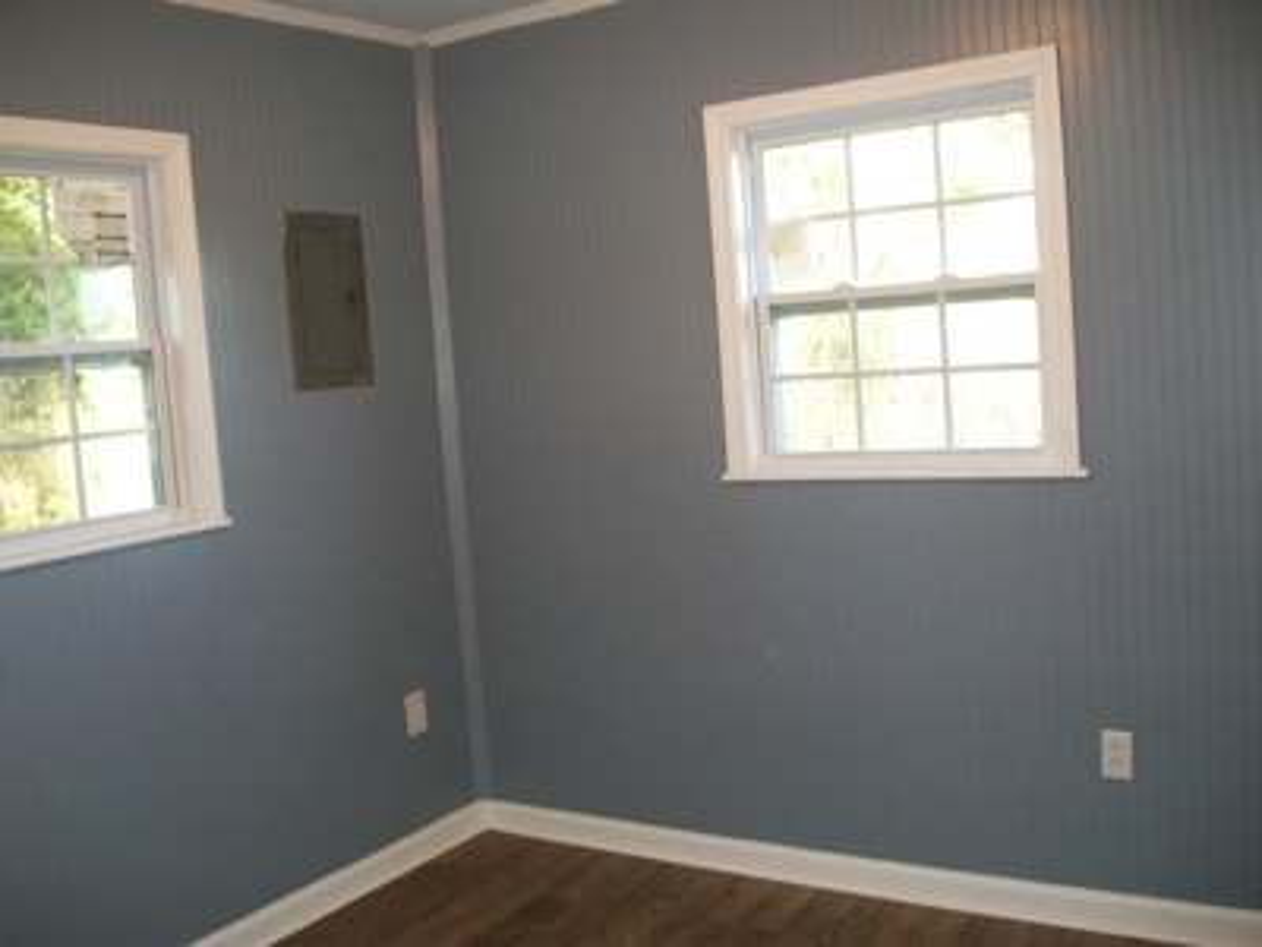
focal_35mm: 32
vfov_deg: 44.2
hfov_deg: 56.8
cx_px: 631
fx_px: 1167
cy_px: 474
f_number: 2.9
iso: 200
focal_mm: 5.7
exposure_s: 1/40
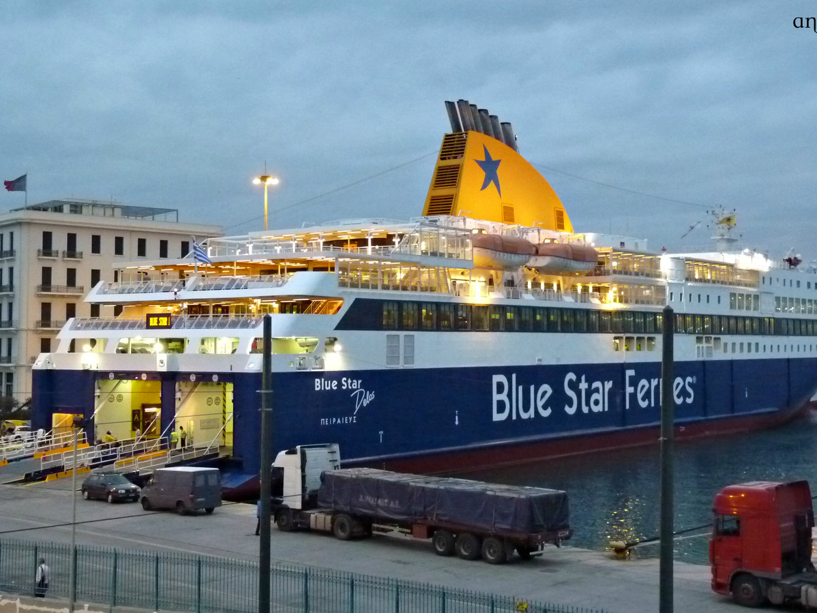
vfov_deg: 30.9
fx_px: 1110
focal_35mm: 47
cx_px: 435
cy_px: 325
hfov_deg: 40.4
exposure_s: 1/40
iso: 800
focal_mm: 7.8
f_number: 3
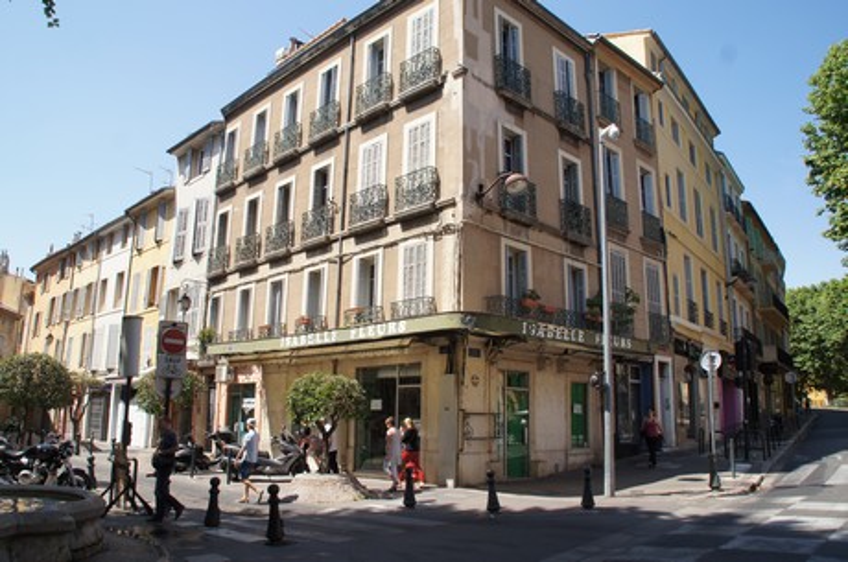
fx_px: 635
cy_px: 281
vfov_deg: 47.8
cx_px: 424
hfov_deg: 67.5
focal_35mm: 27
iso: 100
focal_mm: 18
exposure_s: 1/200
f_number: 7.1
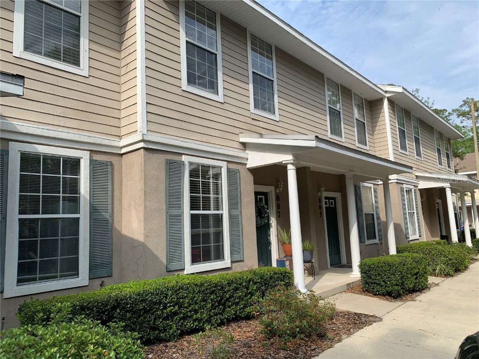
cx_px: 240
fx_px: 360
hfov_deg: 67.3
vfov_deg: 53.1
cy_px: 180
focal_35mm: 26
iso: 25
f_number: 1.8
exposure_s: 1/1661
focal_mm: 4.25
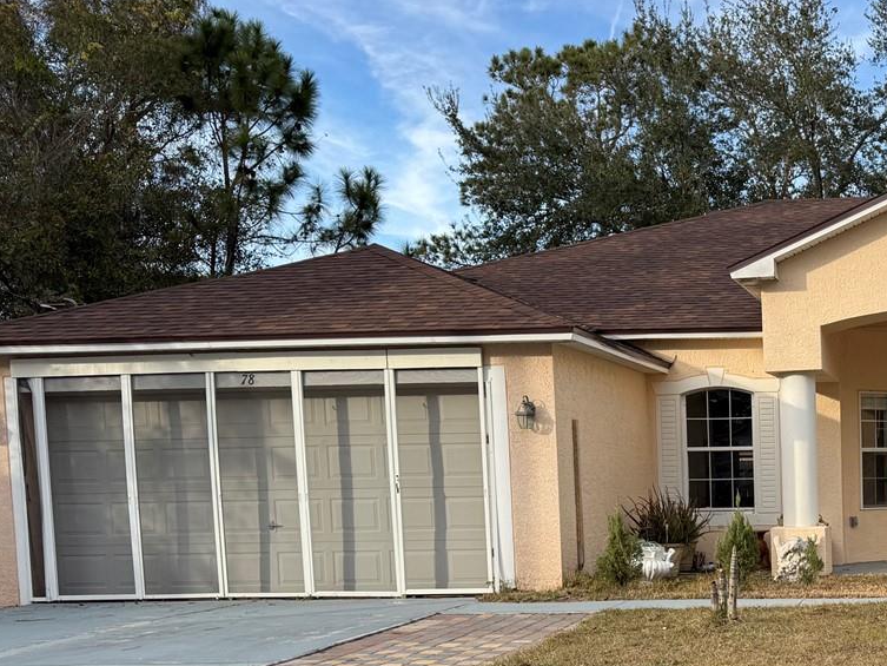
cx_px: 860
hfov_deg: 34.5
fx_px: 1307
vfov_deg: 27.6
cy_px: 589
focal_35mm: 51
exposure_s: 1/1855
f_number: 1.78
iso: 80
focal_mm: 6.76
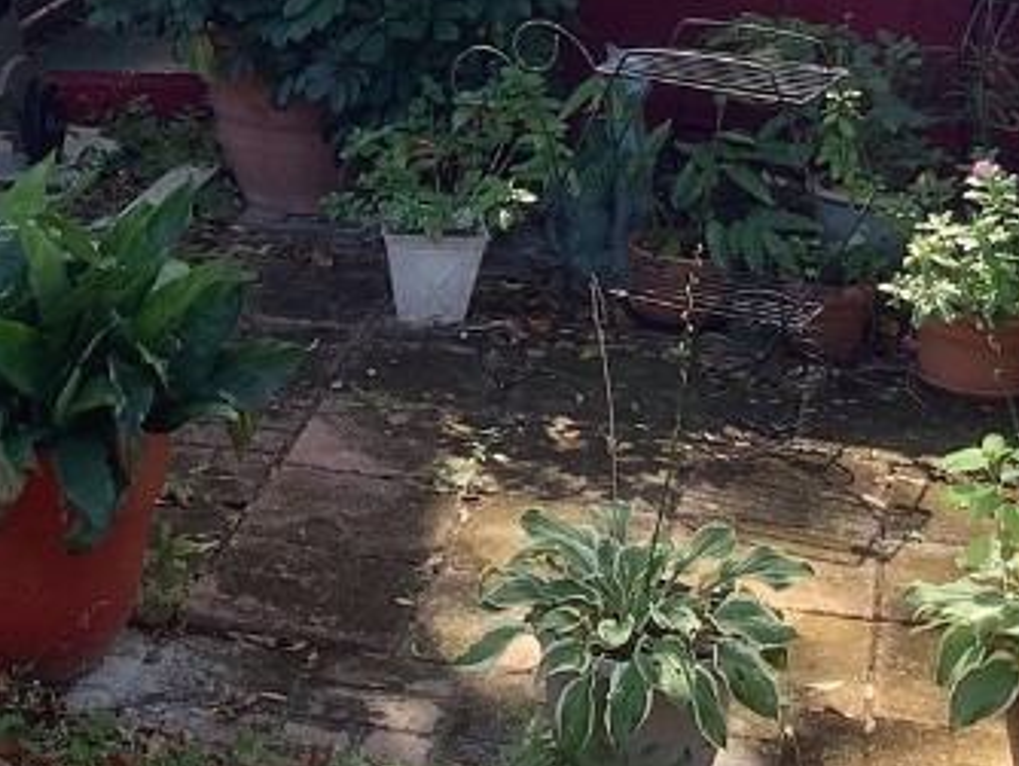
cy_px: -125
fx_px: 2799
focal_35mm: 95
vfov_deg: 15.1
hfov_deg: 20.5
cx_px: 238
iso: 32
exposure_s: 1/100
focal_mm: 3.3
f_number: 2.4
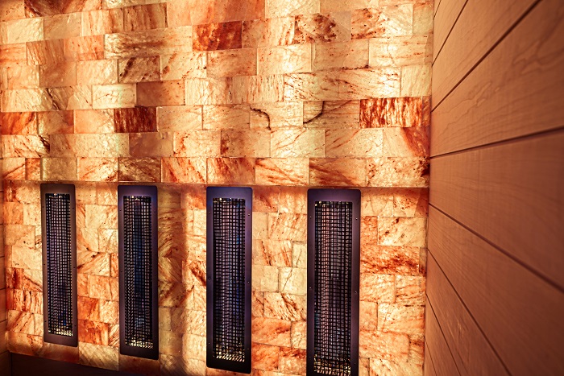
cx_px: 282
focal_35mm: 24
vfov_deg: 53.2
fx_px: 376
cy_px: 188
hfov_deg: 73.7
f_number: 4.5
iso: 100
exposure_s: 1/5
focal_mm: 24
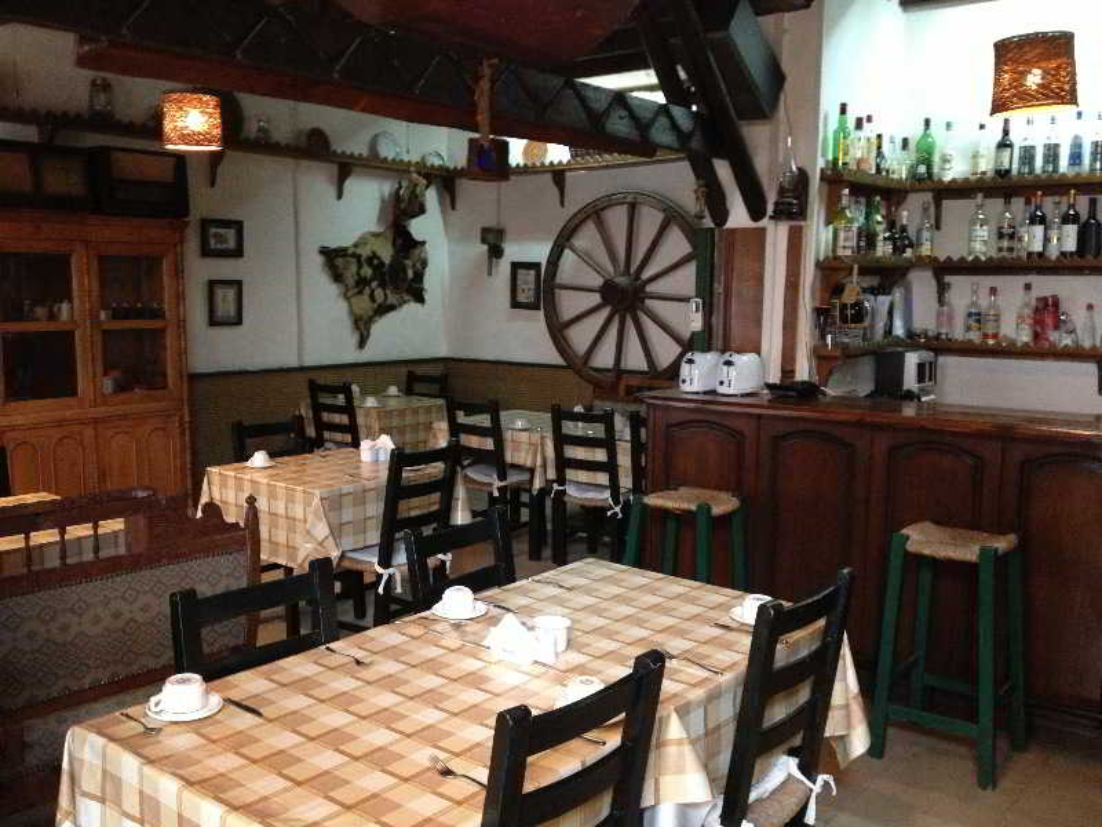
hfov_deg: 52.6
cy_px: 414
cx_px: 551
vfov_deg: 40.7
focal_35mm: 35
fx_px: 1114
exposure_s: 1/20
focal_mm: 4.28
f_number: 2.4
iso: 400
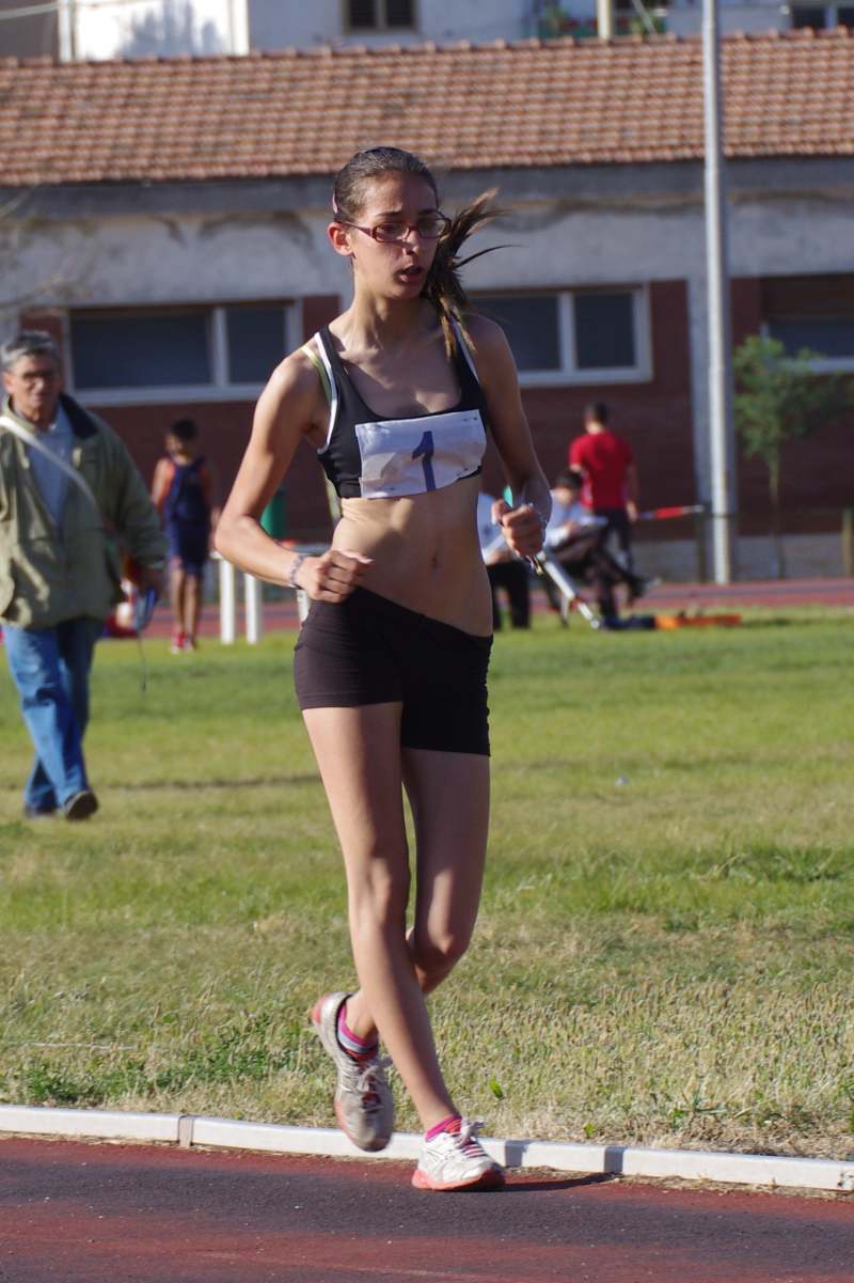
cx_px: 427
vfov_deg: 10.2
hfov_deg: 6.8
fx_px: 7191
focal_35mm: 202
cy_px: 642
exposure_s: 1/320
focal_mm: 135
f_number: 8
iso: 200
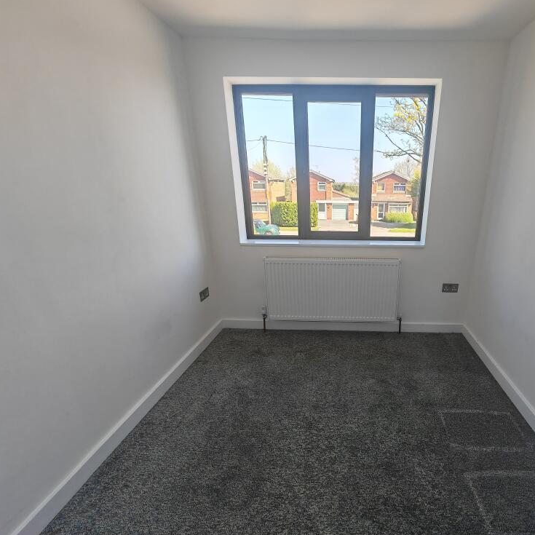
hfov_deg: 85.2
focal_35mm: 16
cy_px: 275
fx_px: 280
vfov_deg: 87.4
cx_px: 344
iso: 64
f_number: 2
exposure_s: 1/100
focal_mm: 1.82
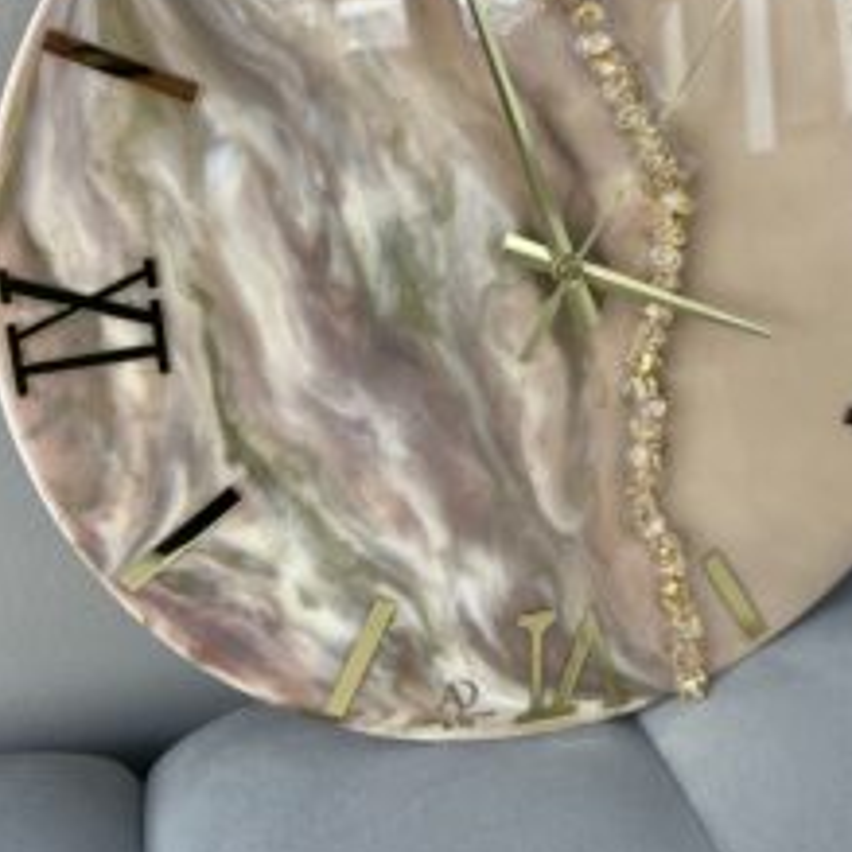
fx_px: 1170
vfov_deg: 39.1
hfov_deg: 39.8
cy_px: 222
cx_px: 514
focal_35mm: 42
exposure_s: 1/121
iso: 125
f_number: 1.5
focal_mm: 5.7
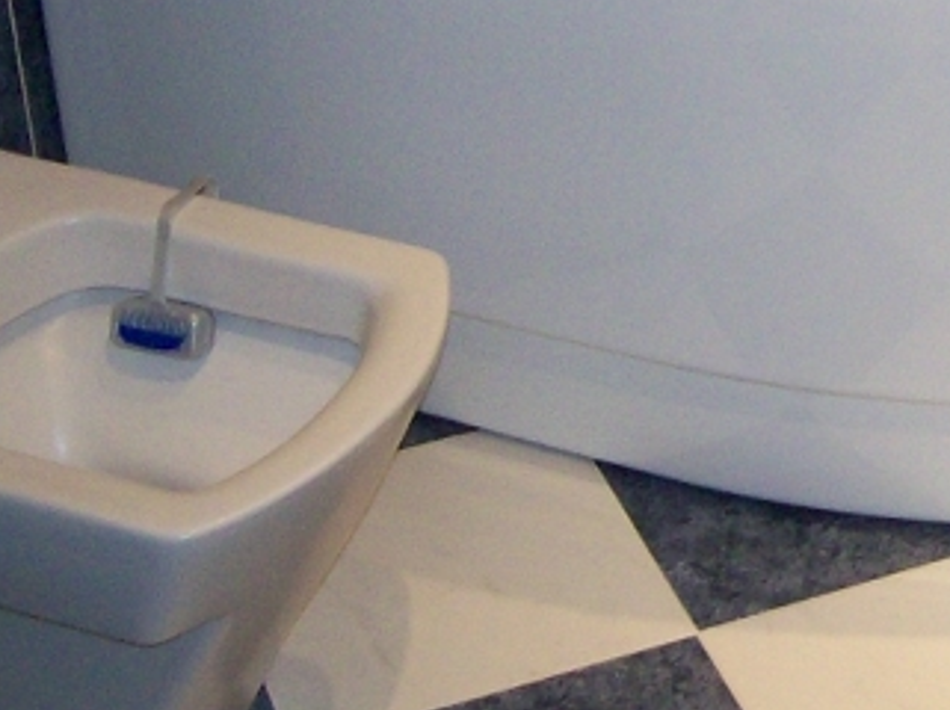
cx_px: 962
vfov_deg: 14.3
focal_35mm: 101
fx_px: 2769
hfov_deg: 18.9
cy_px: -44
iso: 140
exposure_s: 1/64
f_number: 2.7
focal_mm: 6
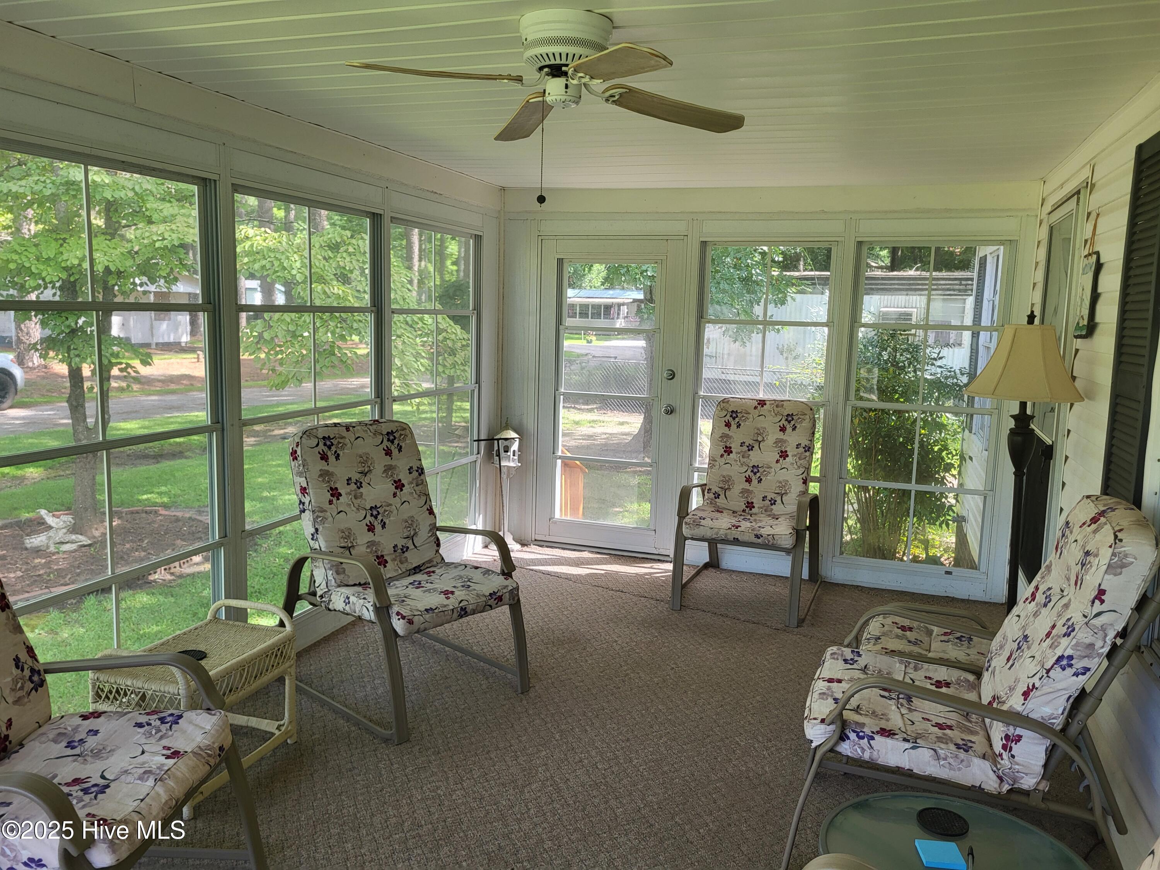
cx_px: 580
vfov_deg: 53.1
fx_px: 871
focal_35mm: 26
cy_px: 435
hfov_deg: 67.3
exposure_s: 1/120
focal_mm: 5.4
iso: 50
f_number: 1.8
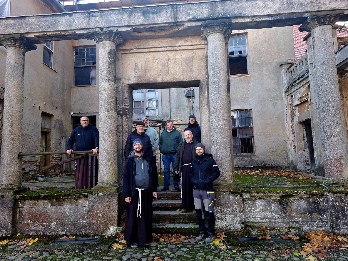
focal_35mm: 23
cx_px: 174
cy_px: 130
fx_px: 231
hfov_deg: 73.9
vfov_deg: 58.9
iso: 64
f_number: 1.8
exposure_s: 1/100
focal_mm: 5.54
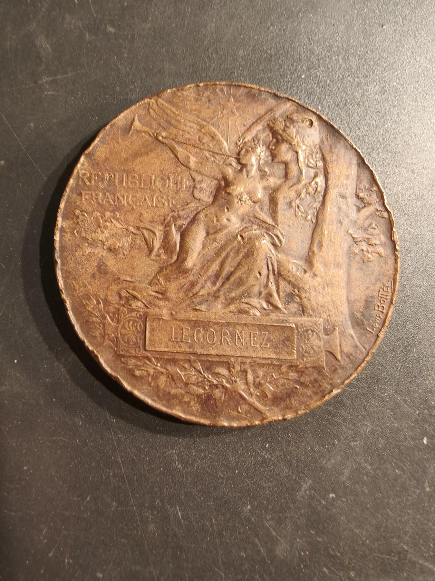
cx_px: 218
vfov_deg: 73.9
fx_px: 385
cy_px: 290
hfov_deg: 58.9
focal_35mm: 23
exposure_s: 1/51.3
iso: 250
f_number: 2
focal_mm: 2.32
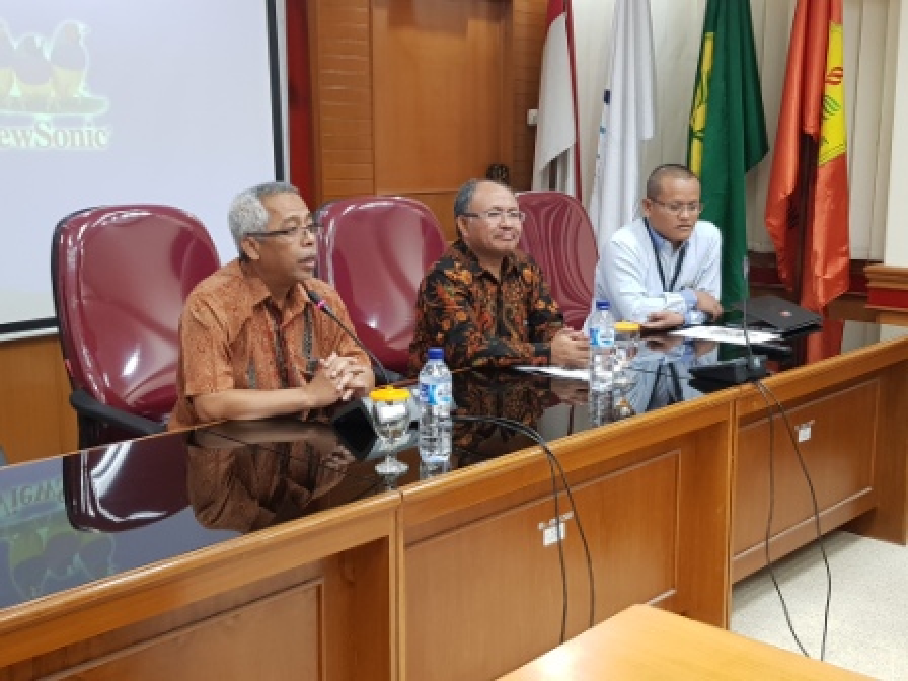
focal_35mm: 26
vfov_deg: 53.1
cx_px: 454
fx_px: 682
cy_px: 340
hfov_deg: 67.3
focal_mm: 4.2
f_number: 1.7
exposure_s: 1/33
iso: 160
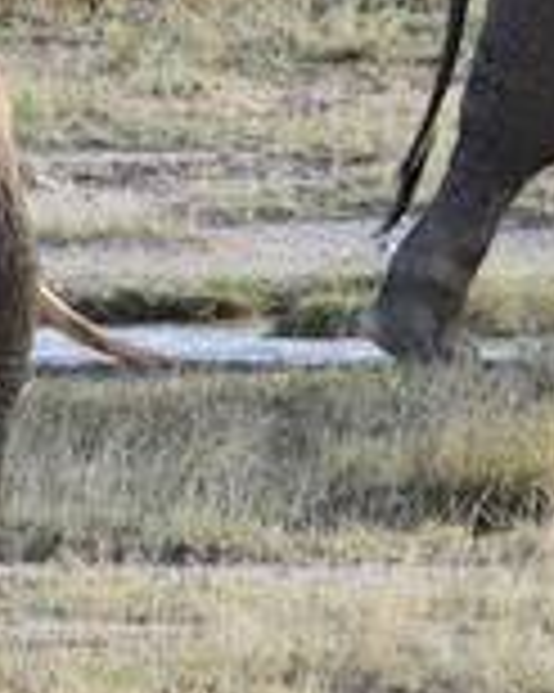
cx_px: 531
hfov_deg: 0.7
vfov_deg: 0.9
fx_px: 44539
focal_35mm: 2171
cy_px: -16
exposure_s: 1/500
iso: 250
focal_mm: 340
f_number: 5.3
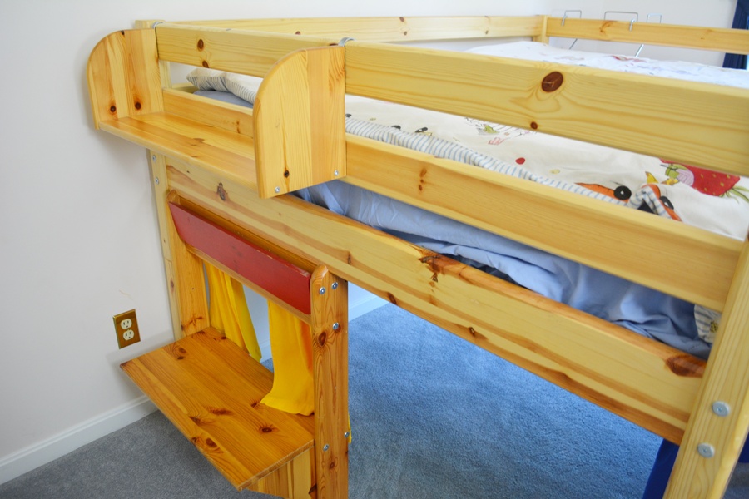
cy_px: 250
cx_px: 374
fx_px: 562
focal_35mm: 27
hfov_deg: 67.4
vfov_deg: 47.9
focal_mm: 18
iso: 800
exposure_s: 1/50
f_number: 3.5
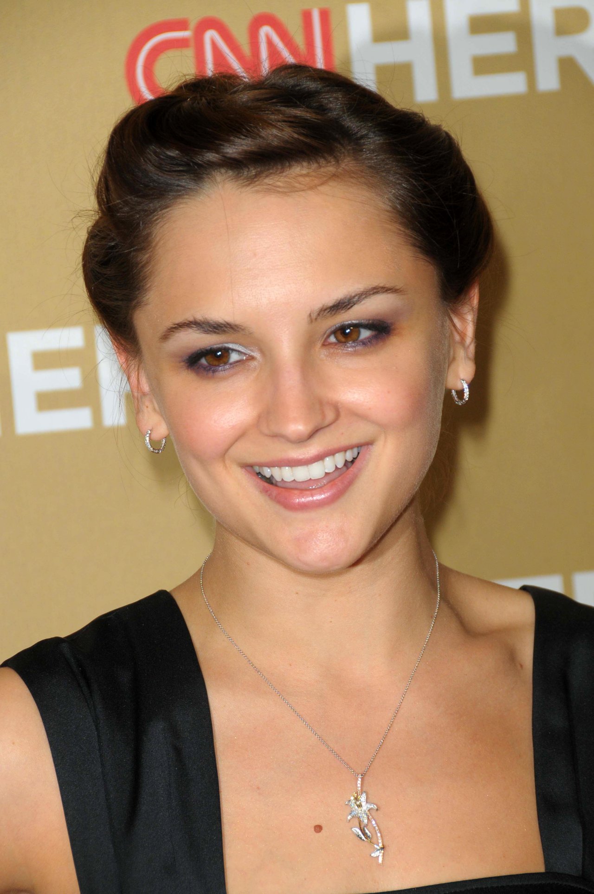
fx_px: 6327
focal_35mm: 255
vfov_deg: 8.1
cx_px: 297
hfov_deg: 5.4
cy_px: 447
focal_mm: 170
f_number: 7.1
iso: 400
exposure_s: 1/160
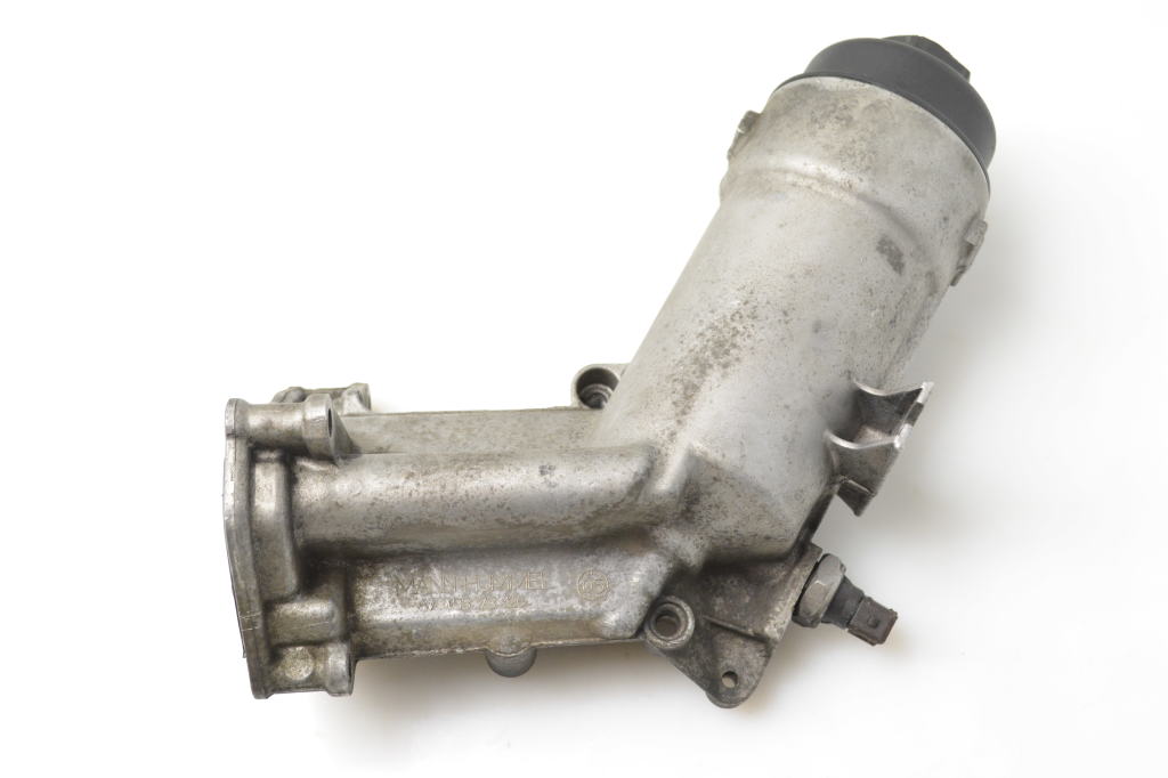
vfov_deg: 28.1
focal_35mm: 48
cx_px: 584
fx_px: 1557
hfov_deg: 41.1
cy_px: 389
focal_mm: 32
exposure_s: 1/160
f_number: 6.3
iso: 2000
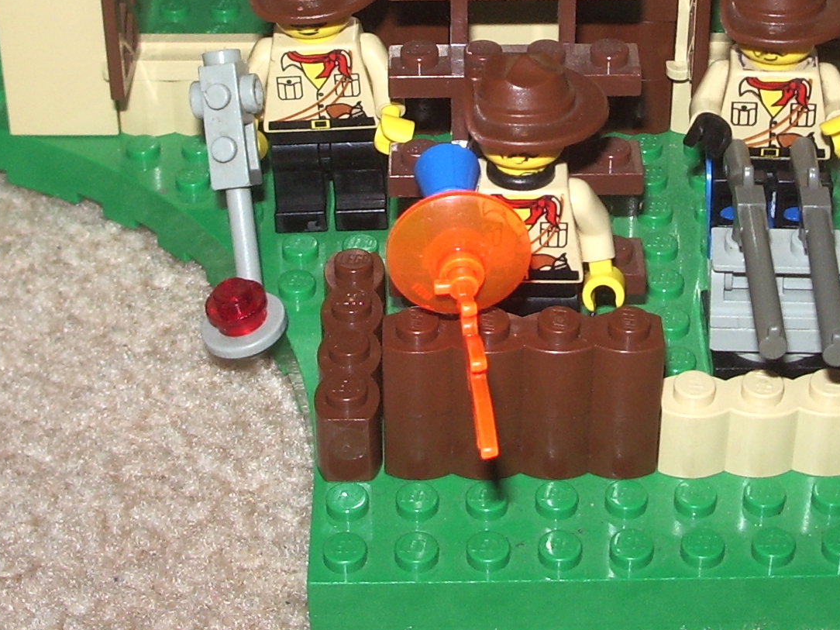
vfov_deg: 17.1
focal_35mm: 85
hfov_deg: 23.0
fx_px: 2063
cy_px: 58
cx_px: 489
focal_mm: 6.8
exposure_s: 1/50
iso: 100
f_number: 4.6
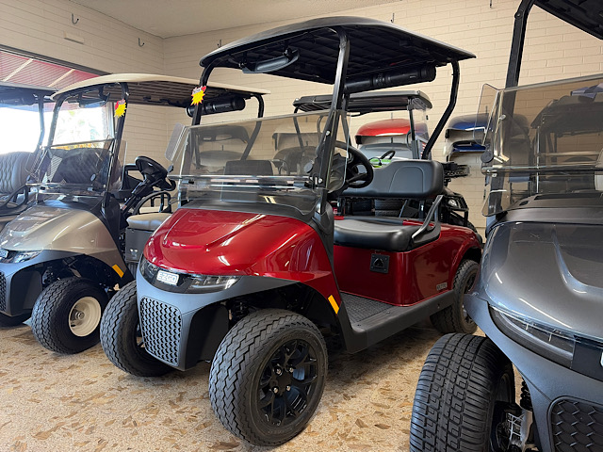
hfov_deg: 67.3
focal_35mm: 26
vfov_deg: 53.1
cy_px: 226
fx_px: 453
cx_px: 302
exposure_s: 1/60
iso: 250
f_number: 1.6
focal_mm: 5.96
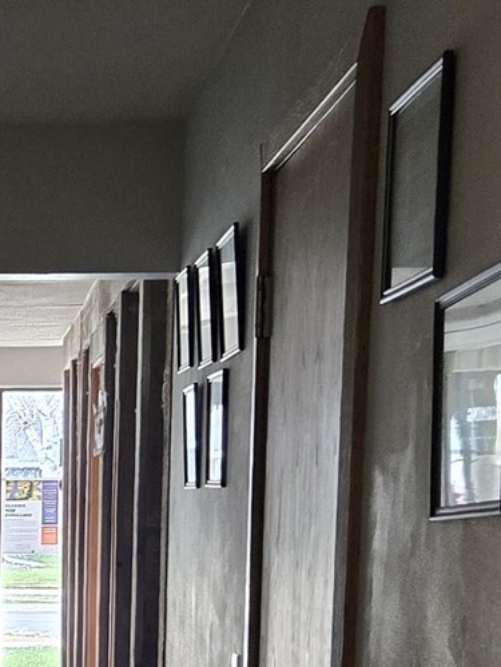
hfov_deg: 13.3
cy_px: 726
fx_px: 2046
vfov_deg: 17.9
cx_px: -202
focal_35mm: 106
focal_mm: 5.4
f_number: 1.8
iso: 800
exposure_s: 1/120
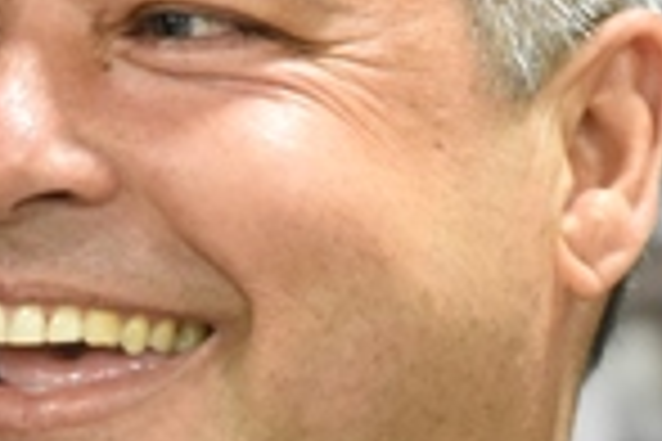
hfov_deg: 2.3
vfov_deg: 1.5
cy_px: 416
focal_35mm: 913
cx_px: 252
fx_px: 16788
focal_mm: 140
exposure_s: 1/50
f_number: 5
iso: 4000
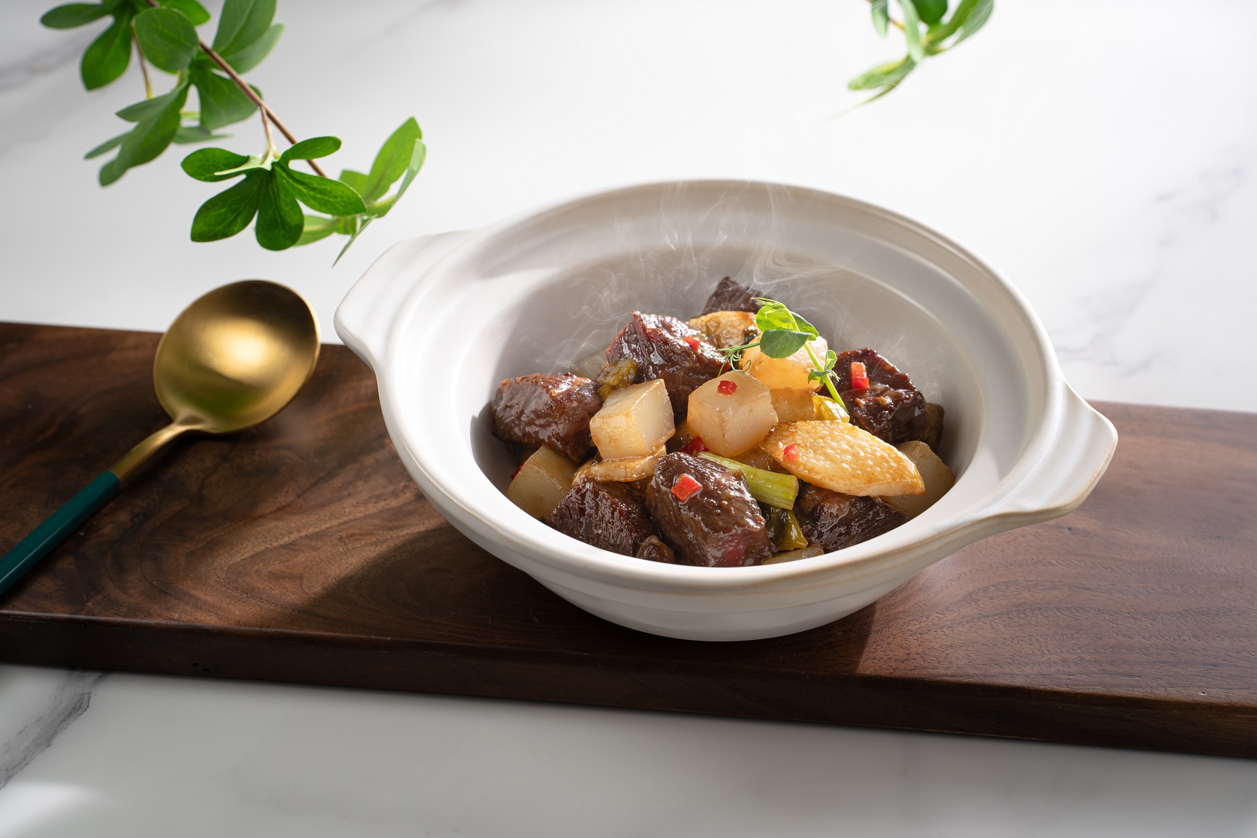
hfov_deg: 15.9
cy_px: 419
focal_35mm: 129
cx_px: 628
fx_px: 4504
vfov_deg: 10.6
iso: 100
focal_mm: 129
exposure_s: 1/250
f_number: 8
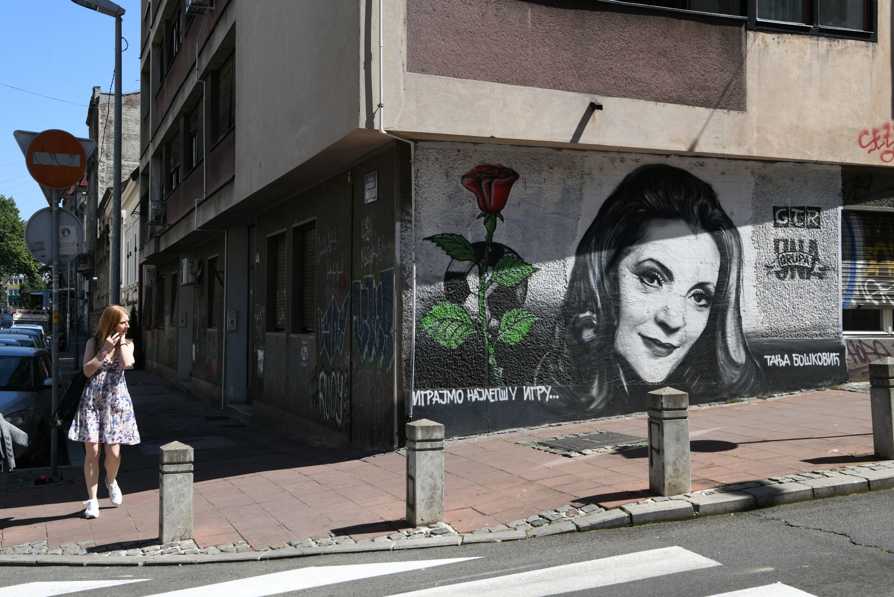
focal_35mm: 42
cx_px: 447
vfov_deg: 31.9
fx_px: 1043
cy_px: 298
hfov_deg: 46.4
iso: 320
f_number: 10
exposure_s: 1/500
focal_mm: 42
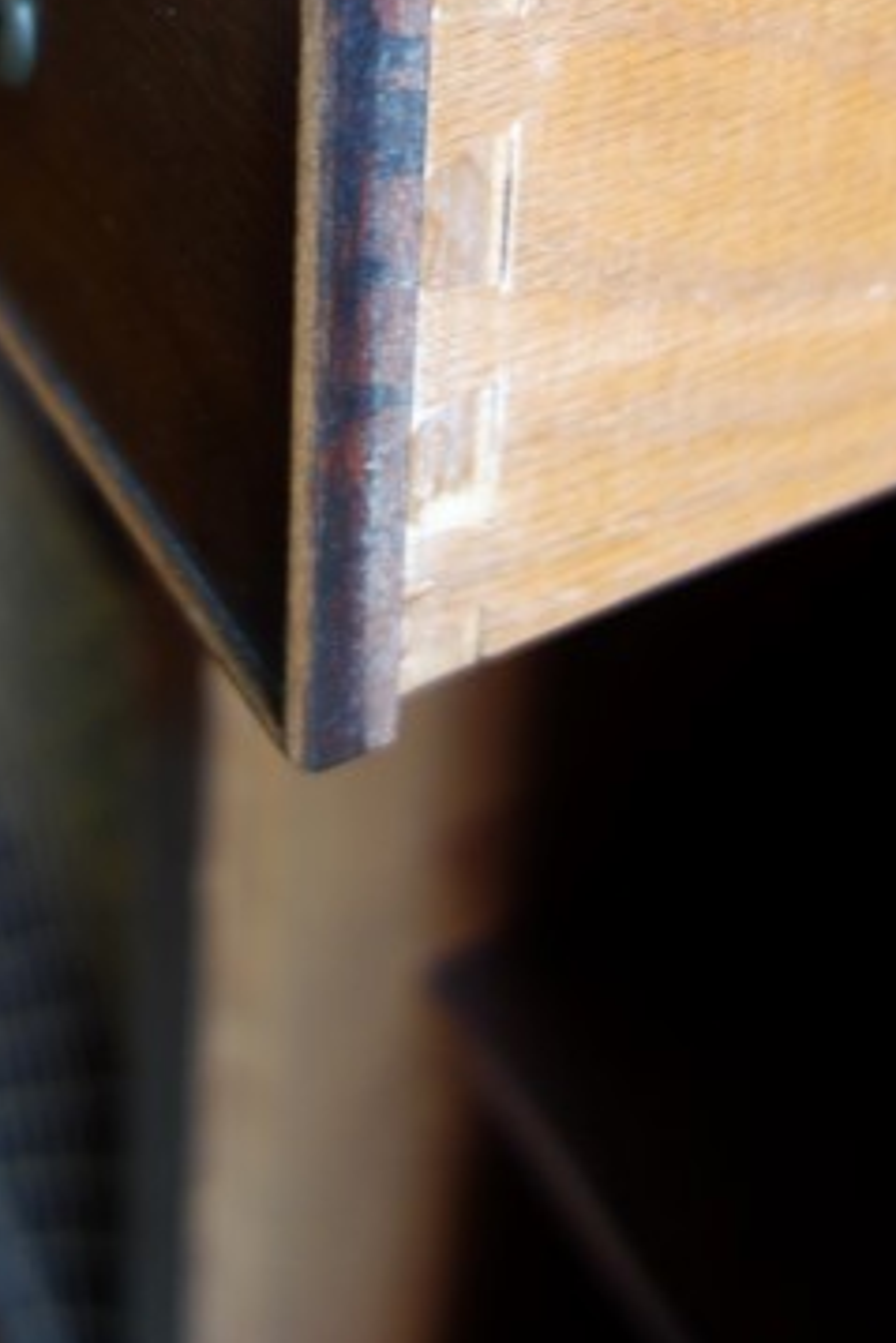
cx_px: 450
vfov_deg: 30.5
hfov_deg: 22.6
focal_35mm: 60
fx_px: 2238
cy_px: -60
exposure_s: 1/30
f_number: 1.8
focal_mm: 10.4
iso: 160
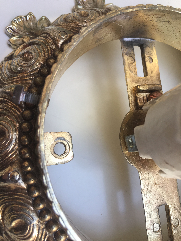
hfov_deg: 48.2
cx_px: 90
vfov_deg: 61.7
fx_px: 202
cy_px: 120
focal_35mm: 29
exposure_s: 1/100
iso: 40
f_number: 2.2
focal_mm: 4.15
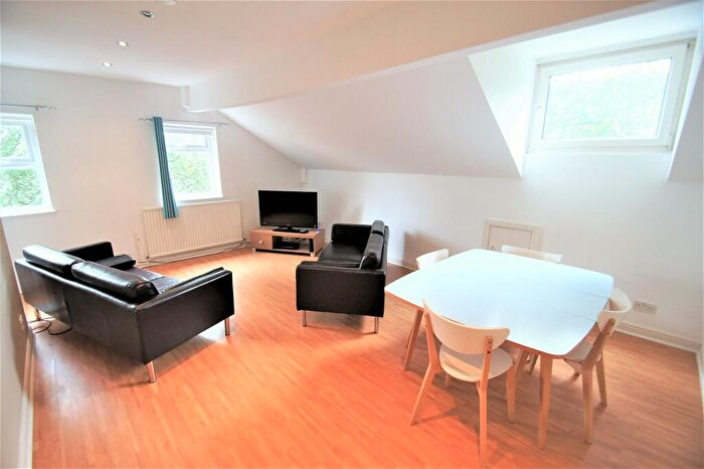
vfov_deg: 77.3
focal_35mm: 15
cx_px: 352
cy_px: 234
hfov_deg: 100.4
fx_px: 293
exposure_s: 1/30
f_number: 3.5
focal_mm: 10
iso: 200
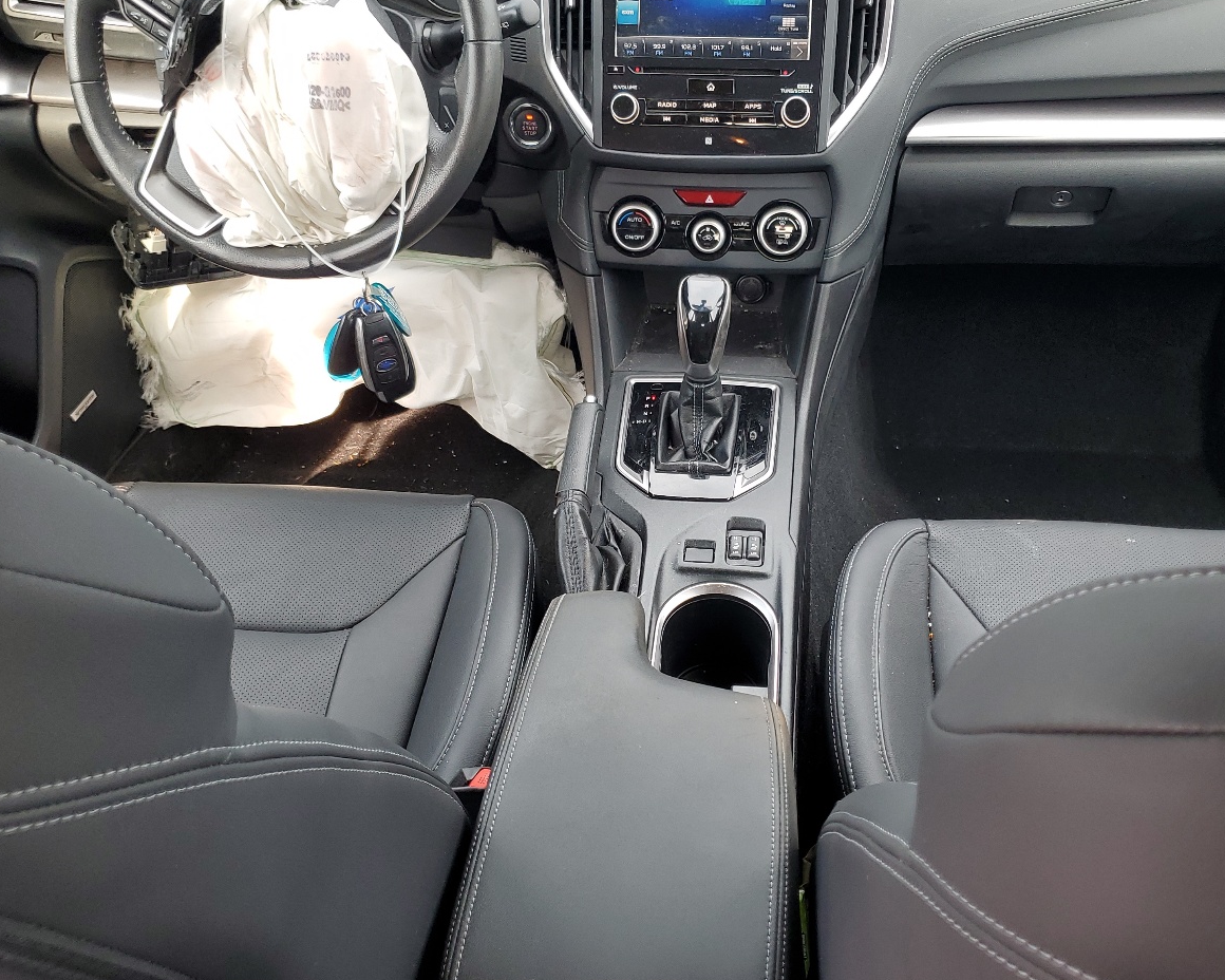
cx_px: 681
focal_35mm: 35
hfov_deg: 51.4
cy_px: 426
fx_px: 1269
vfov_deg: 42.1
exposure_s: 1/135
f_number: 1.5
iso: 50
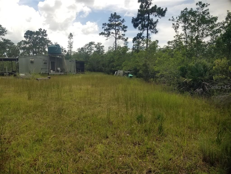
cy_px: 87
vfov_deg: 53.1
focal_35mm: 26
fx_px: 174
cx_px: 116
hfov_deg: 67.3
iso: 50
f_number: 1.7
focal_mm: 4.25
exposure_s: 1/2257
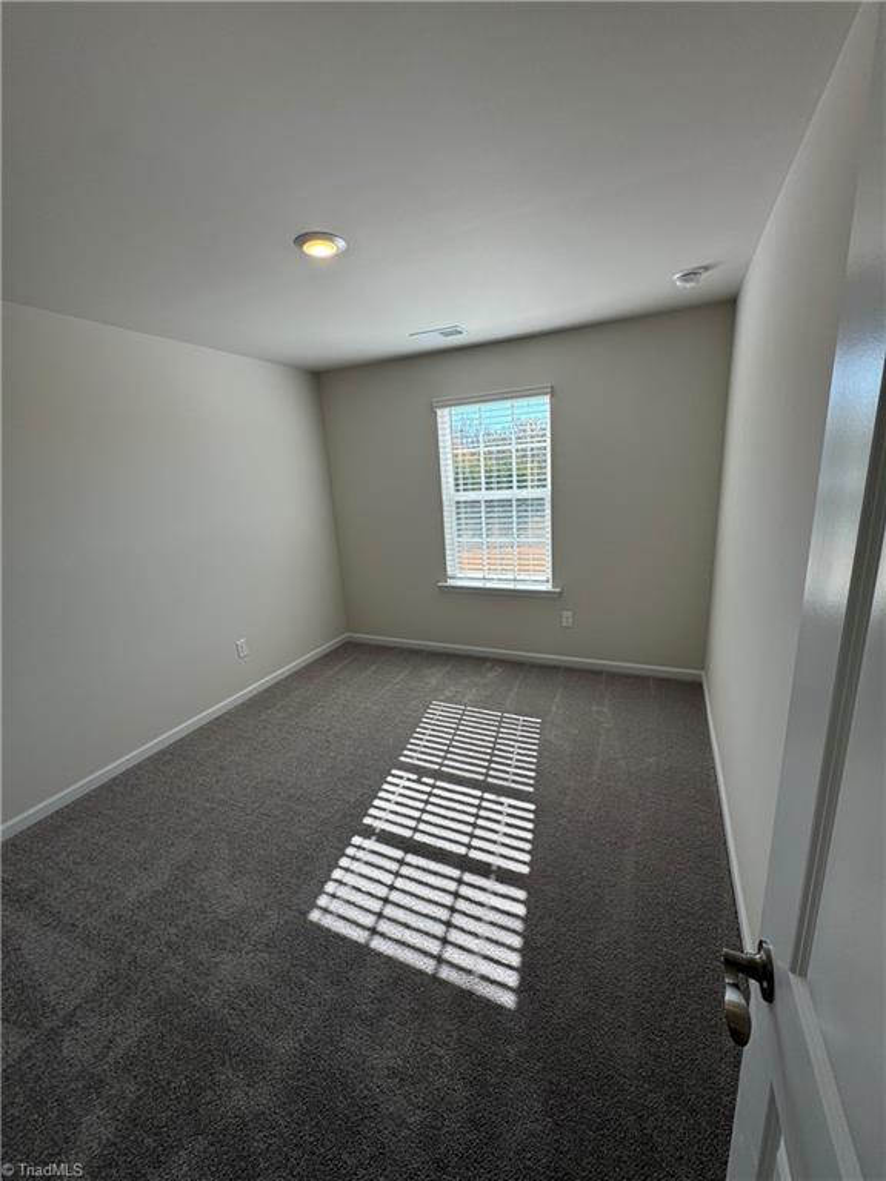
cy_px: 590
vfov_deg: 102.1
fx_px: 478
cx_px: 443
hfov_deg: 85.7
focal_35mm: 14
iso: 40
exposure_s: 1/217
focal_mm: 2.22
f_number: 2.2
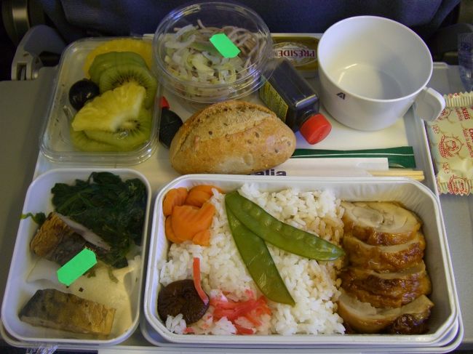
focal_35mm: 38
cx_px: 236
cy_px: 177
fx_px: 519
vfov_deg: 37.7
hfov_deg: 49.0
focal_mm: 7.9
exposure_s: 1/15
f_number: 2.8
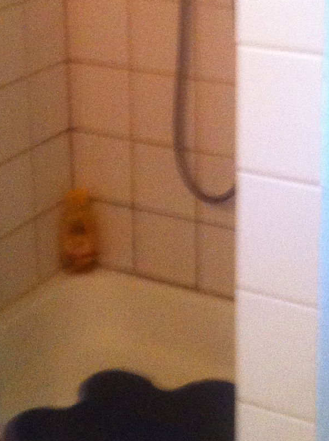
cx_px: 200
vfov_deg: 20.6
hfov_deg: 15.7
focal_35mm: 94
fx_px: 1194
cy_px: 82
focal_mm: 3.85
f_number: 2.8
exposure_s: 1/17
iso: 320
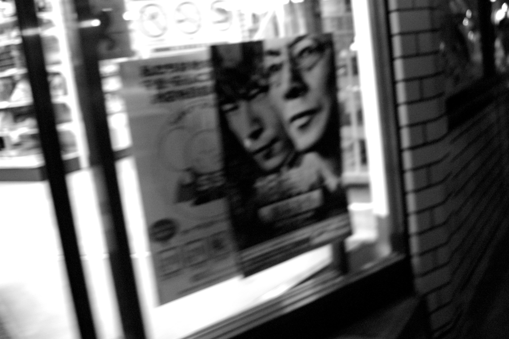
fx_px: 579
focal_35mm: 41
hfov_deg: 47.4
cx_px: 254
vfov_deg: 32.6
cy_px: 170
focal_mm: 24.2
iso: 800
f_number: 2.8
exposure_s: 1/50
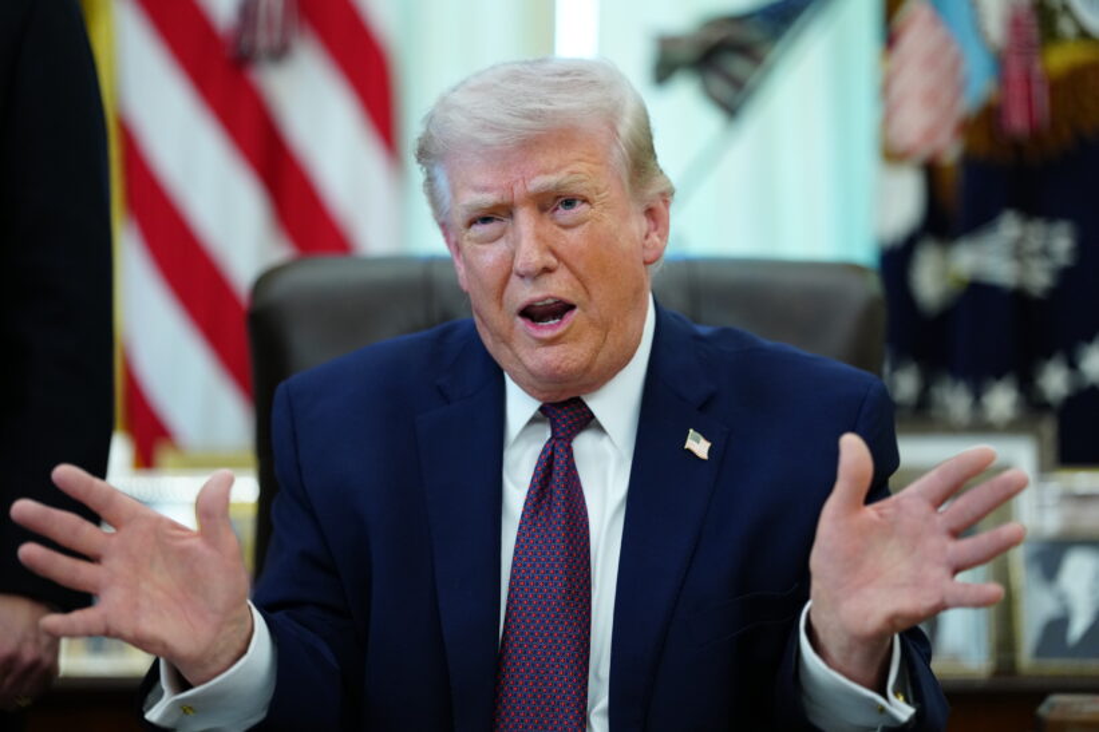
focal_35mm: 122
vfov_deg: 11.2
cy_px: 366
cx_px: 550
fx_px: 3723
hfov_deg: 16.8
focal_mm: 122
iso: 2500
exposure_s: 1/320
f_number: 2
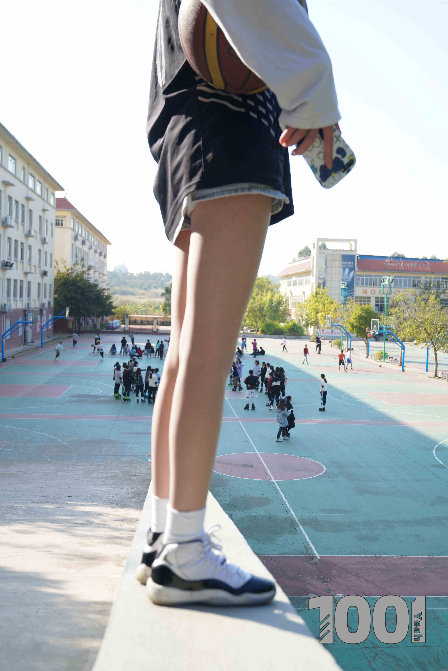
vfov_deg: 53.1
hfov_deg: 36.9
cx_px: 224
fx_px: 672
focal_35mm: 36
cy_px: 336
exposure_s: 1/500
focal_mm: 36
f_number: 5
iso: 320
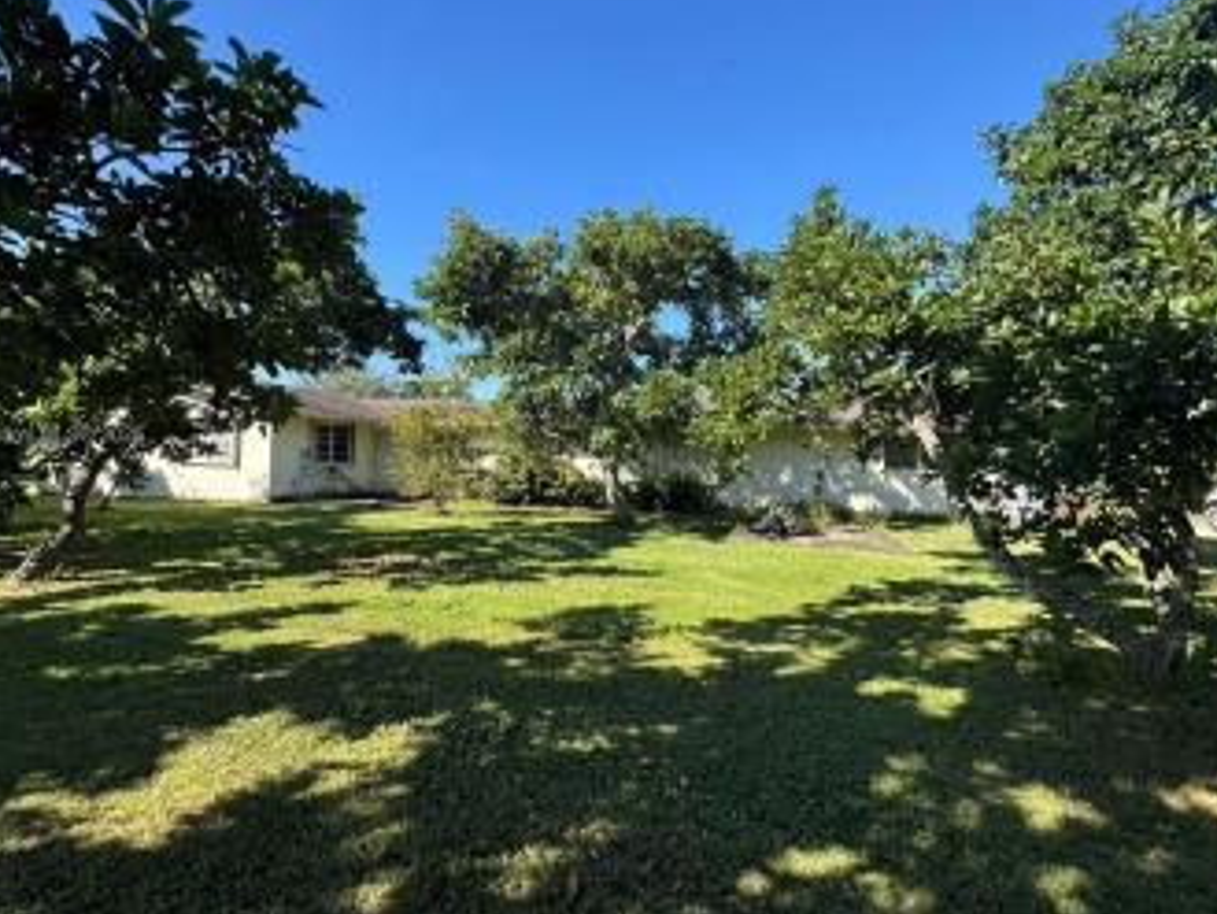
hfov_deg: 91.0
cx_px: 588
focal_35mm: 17
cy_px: 437
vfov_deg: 74.7
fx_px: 598
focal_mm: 2.22
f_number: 2.2
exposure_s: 1/652
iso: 40
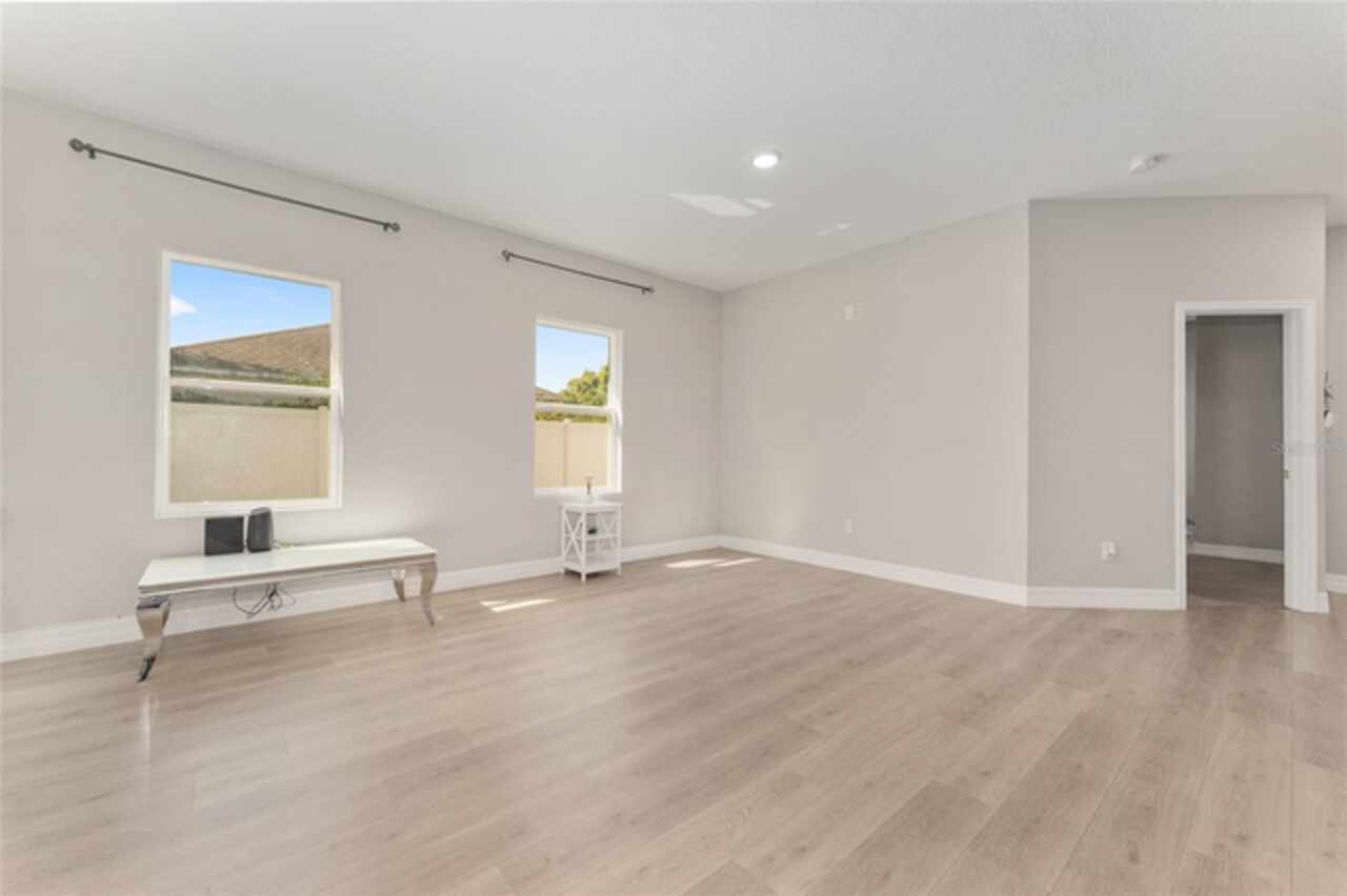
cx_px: 674
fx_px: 524
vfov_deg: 81.1
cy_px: 448
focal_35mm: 14
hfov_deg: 104.3
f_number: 7.1
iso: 320
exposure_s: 1/10
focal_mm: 14
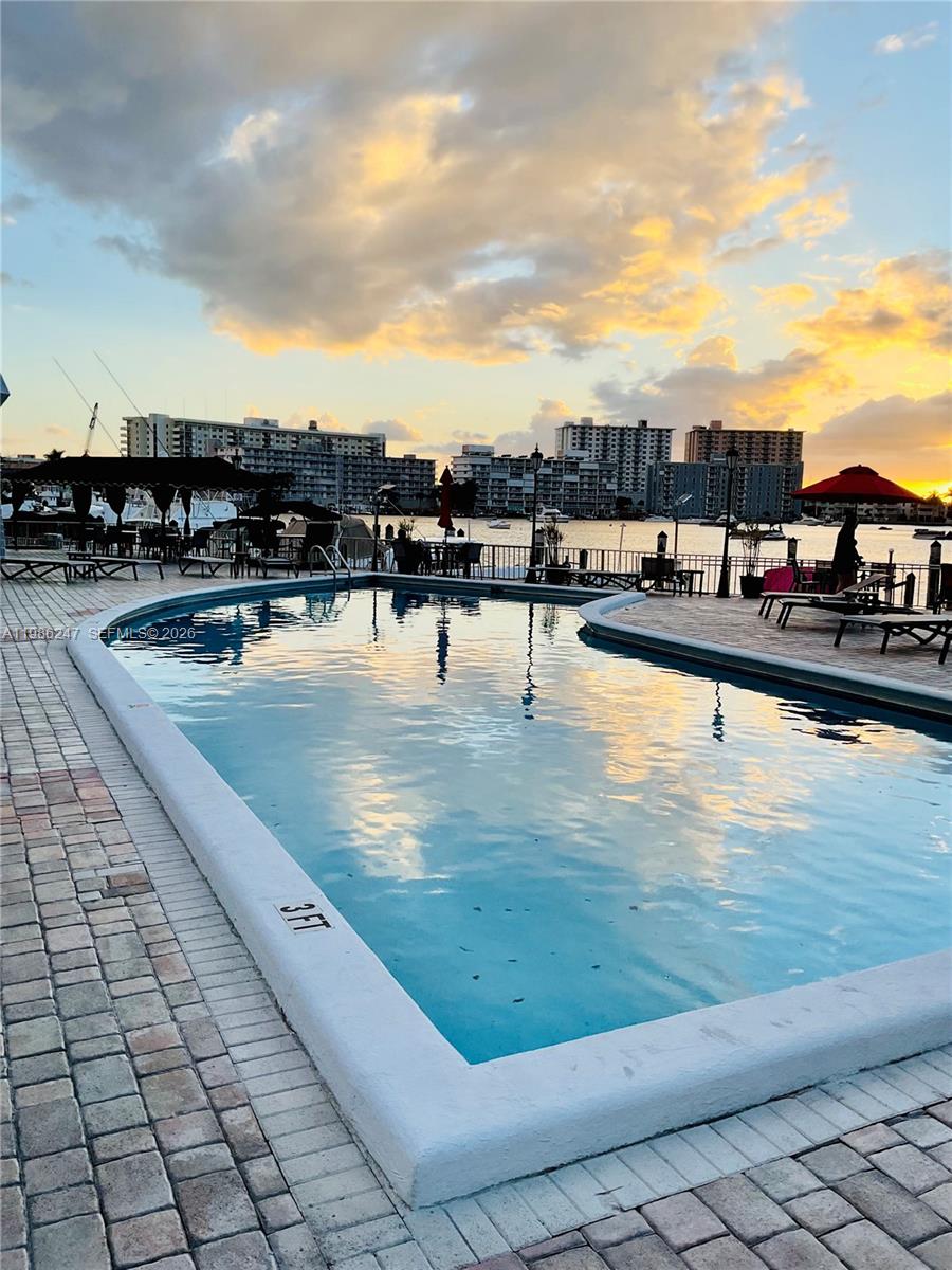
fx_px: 1063
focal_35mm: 29
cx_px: 476
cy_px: 635
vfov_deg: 61.7
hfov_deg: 48.2
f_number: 1.8
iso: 16
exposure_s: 1/562
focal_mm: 3
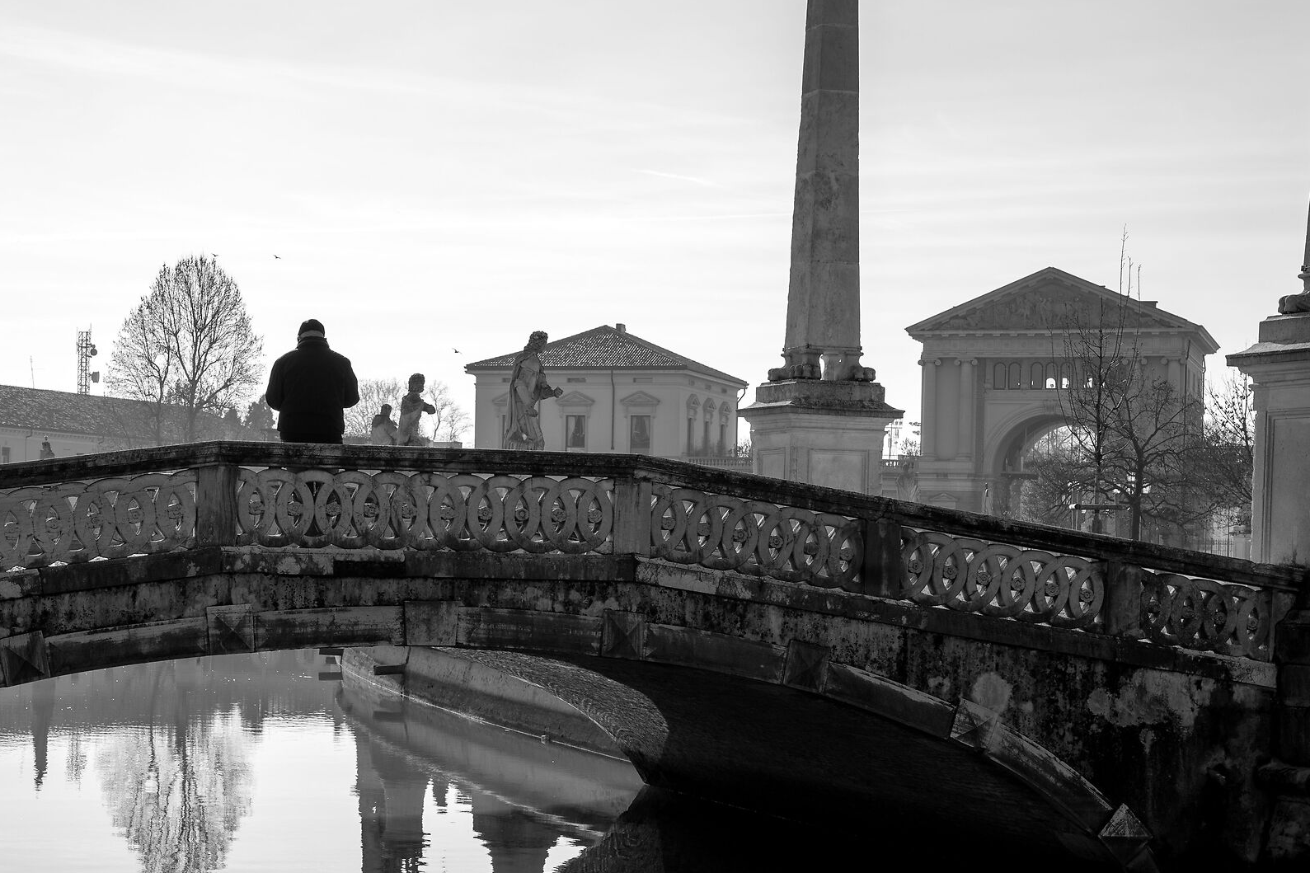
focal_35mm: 75
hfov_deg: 26.7
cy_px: 531
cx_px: 420
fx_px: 2742
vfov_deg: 18.1
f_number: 8
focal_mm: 49.9
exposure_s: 1/500
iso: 100
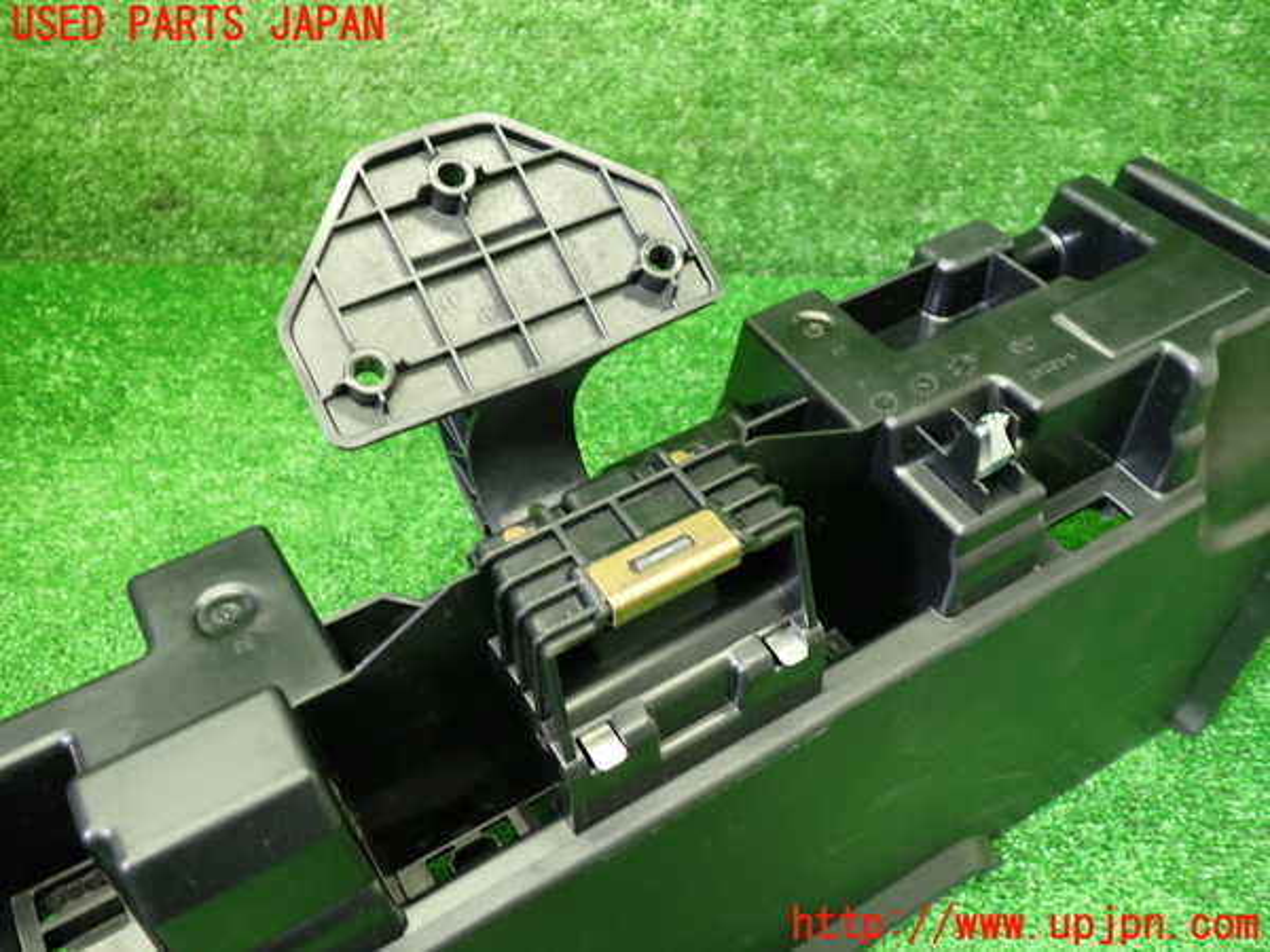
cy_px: 476
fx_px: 1101
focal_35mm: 30
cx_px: 635
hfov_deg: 60.0
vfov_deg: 46.8
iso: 320
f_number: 2.3
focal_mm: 5.4
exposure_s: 1/30
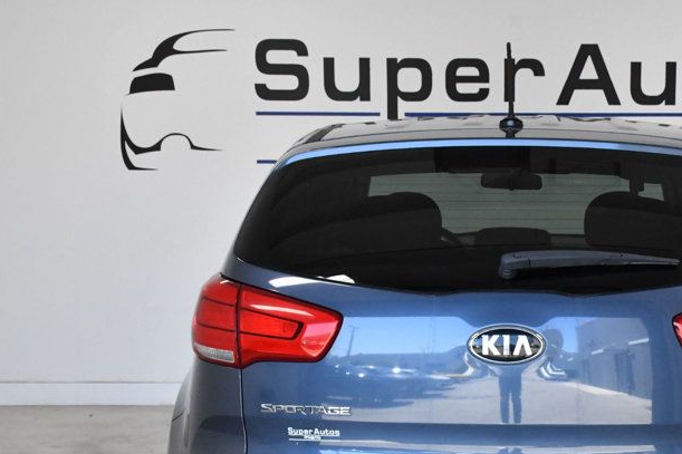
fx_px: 1269
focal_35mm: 67
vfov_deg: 20.1
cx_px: 503
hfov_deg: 29.7
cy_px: 370
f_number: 10
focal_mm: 27
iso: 2500
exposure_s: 1/400
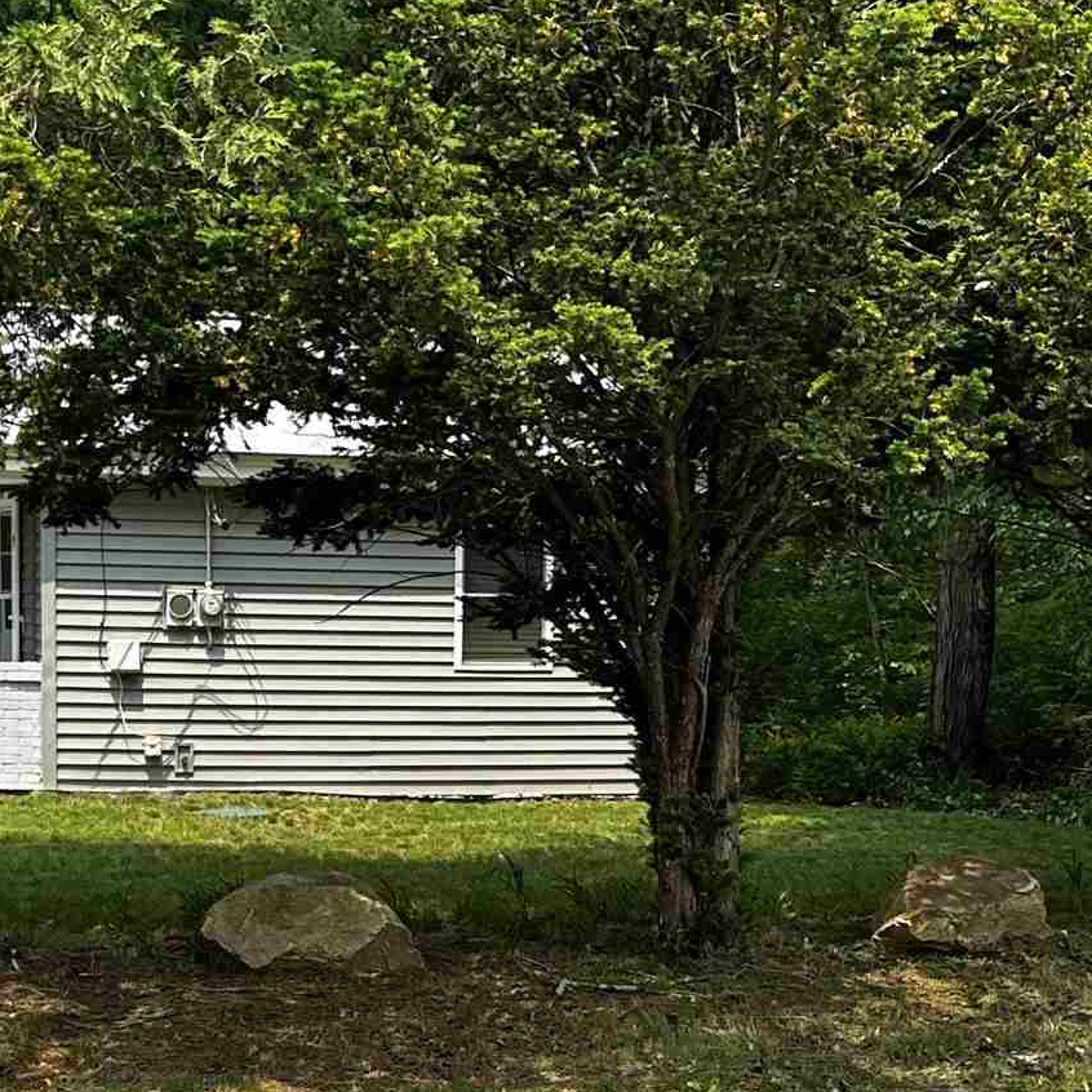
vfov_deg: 22.4
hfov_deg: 22.5
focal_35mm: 77
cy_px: 746
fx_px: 2748
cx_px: 555
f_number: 1.78
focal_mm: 6.86
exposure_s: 1/1613
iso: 80
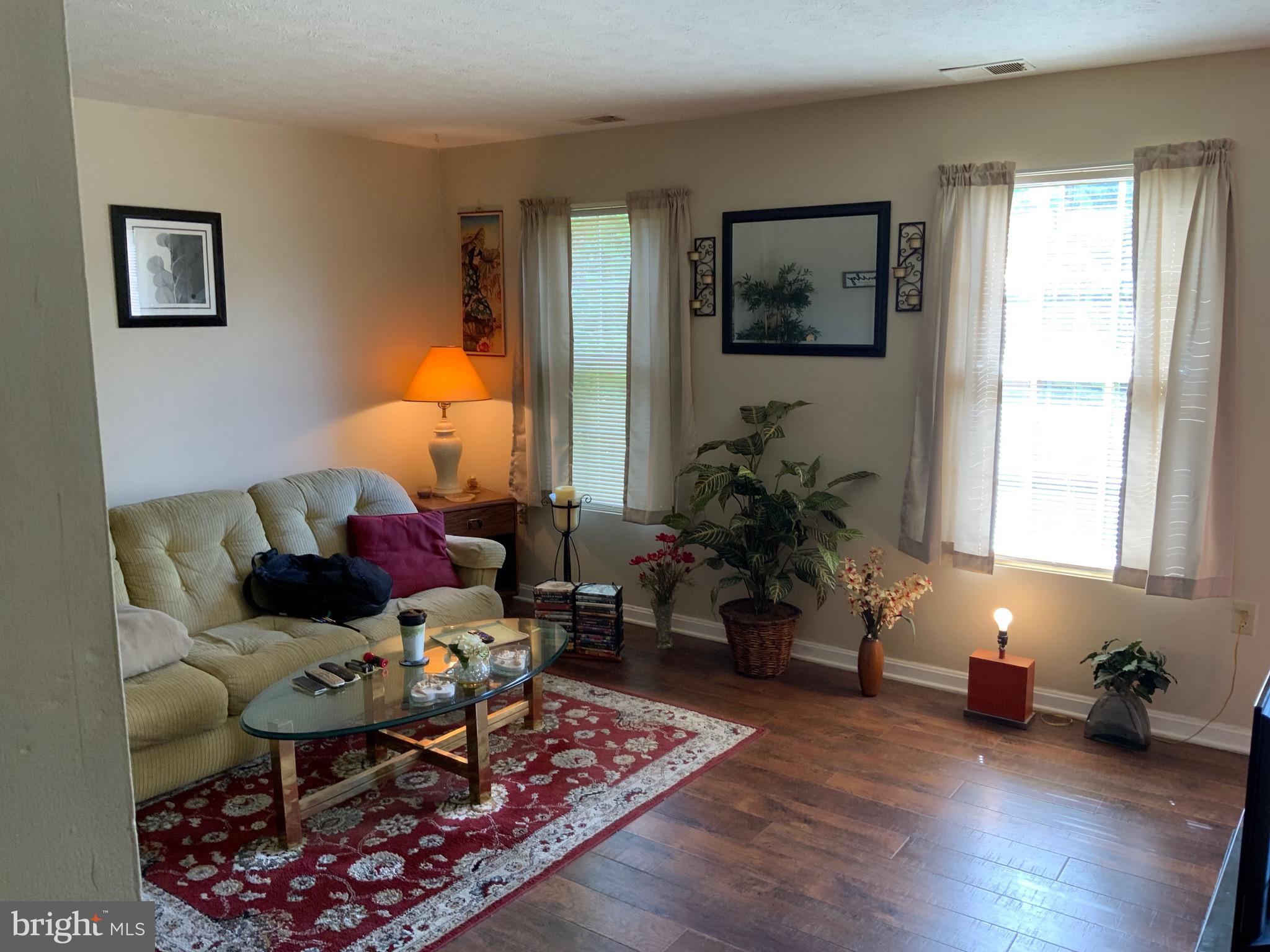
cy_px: 476
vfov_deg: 48.2
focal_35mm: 29
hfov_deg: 61.7
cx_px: 635
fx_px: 1064
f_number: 1.8
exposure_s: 1/60
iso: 50
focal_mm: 3
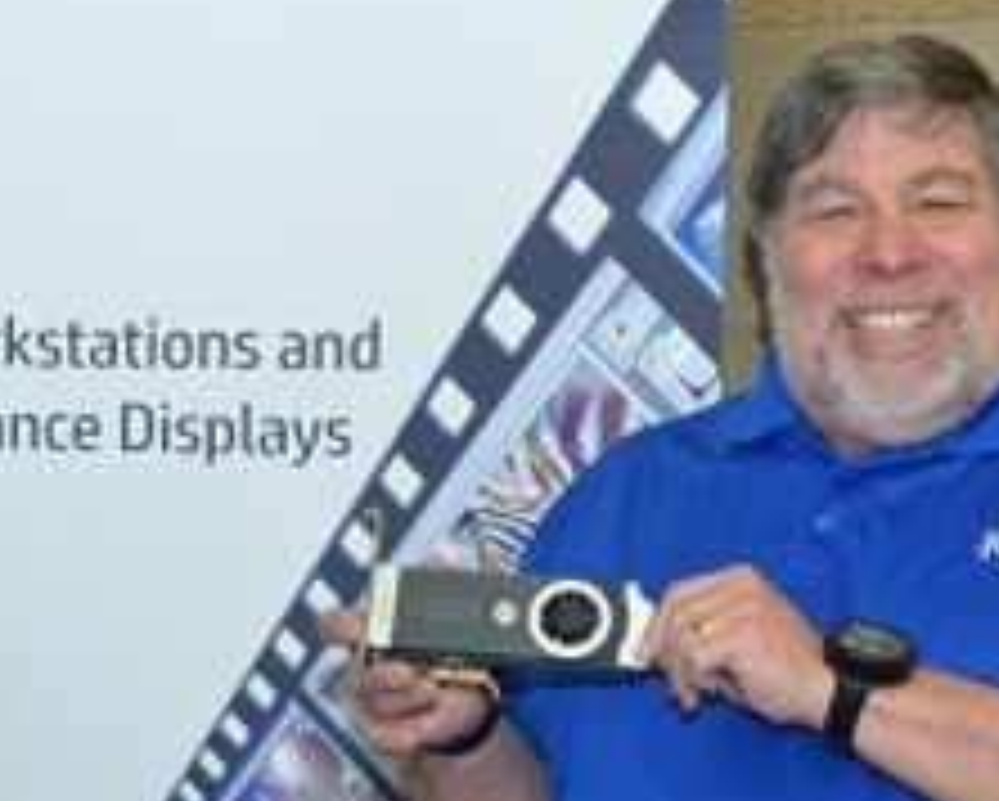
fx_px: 3709
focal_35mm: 125
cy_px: 634
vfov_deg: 12.3
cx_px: 176
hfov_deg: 15.2
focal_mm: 31
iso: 640
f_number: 5.6
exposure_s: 1/30
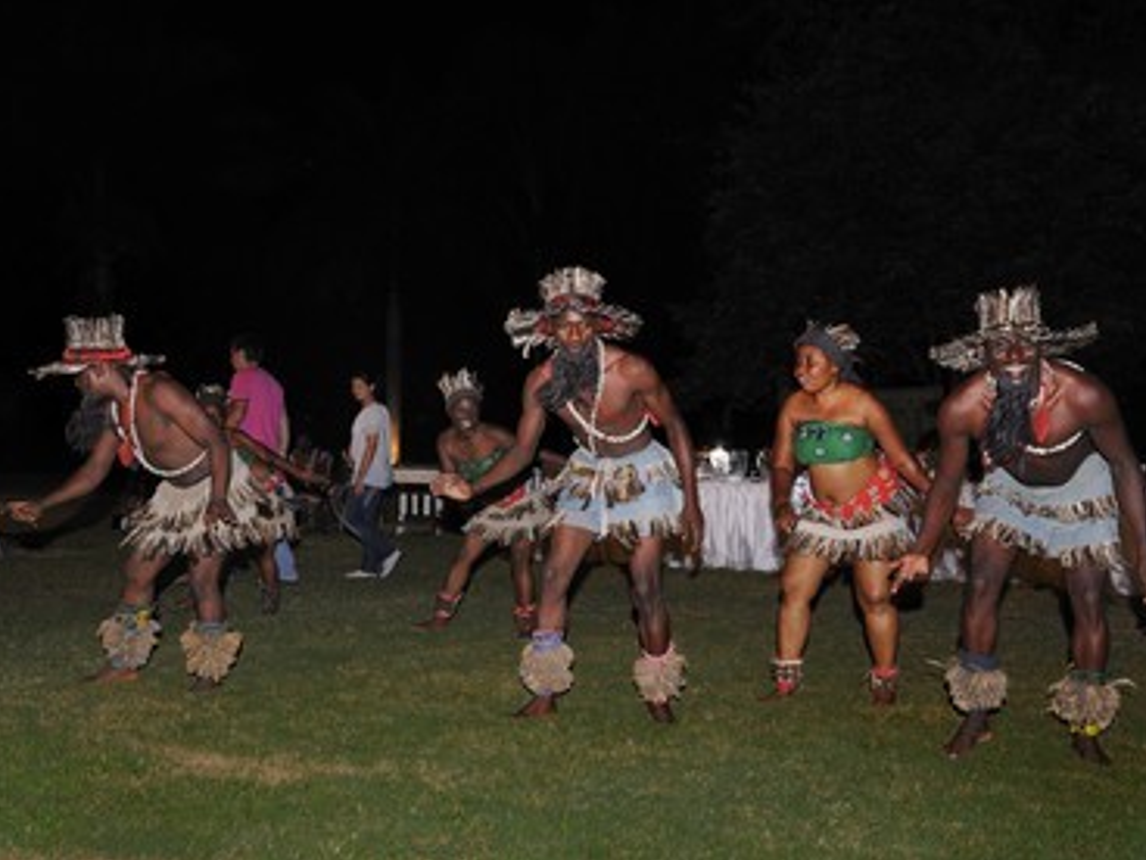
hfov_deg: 54.0
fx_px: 1126
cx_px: 567
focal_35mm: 34
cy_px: 433
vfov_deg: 41.8
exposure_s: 1/60
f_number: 4
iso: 800
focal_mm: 31
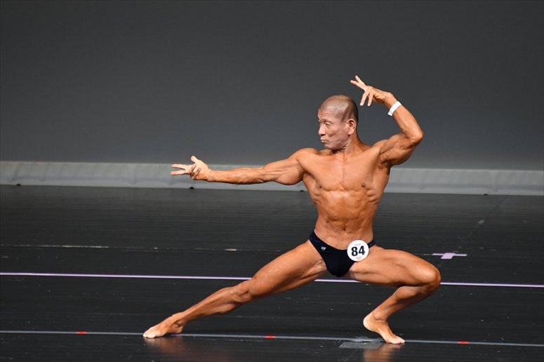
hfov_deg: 4.6
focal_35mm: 450
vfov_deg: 3.1
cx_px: 272
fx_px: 6797
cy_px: 181
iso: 4000
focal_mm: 300
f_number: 5.6
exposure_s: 1/400
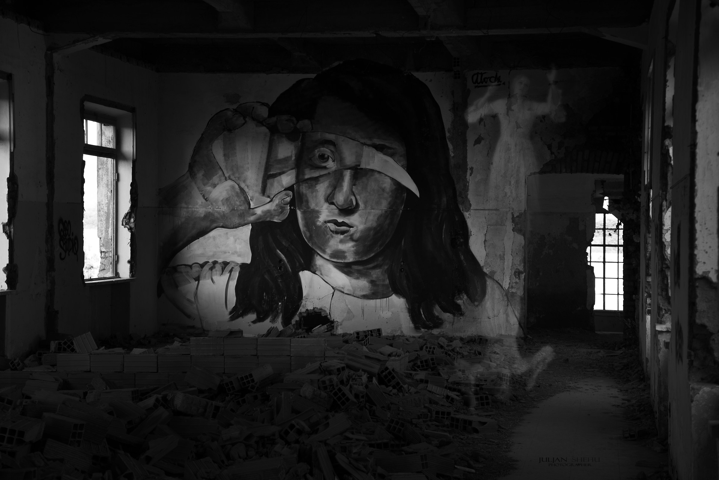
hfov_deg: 27.0
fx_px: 1498
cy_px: 240
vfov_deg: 18.2
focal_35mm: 75
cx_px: 360
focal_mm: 75
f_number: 5.6
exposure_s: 1/80
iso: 220
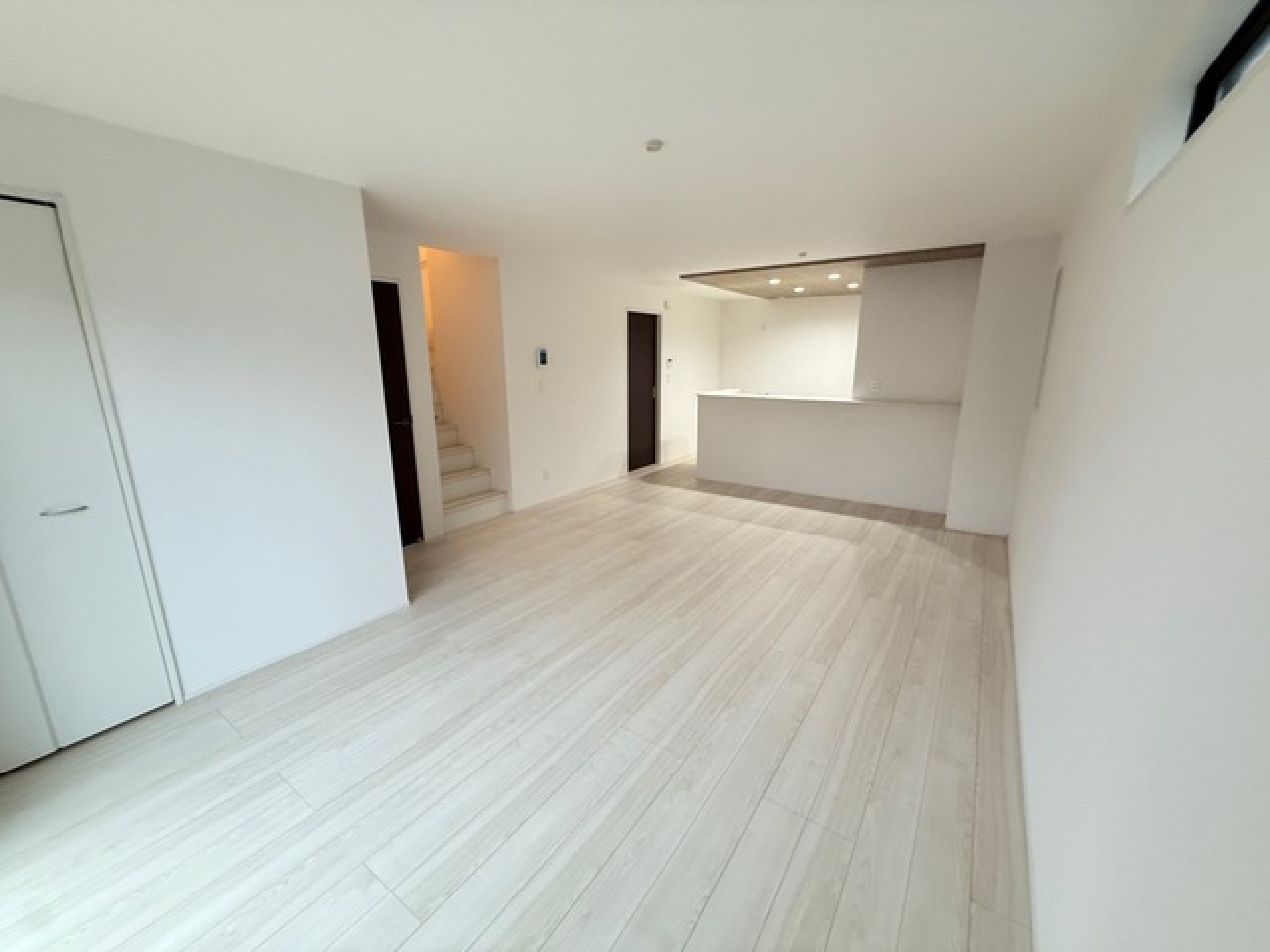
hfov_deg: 102.1
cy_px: 476
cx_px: 635
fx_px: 514
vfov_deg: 85.7
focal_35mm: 14
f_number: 2.2
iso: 500
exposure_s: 1/60
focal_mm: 2.22
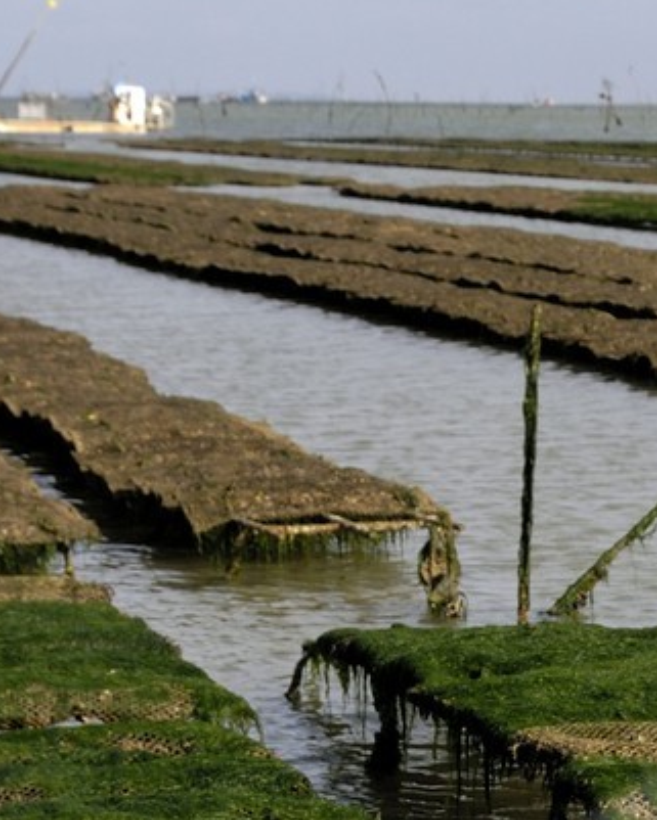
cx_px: 976
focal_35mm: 157
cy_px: 1319
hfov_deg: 9.6
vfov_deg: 11.6
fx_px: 3815
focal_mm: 28
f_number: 8.5
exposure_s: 1/160
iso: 100
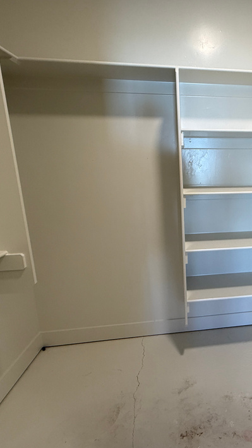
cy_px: 215
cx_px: 227
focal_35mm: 22
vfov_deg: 81.2
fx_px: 262
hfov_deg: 46.4
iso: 125
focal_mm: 2.22
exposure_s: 1/120
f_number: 2.2
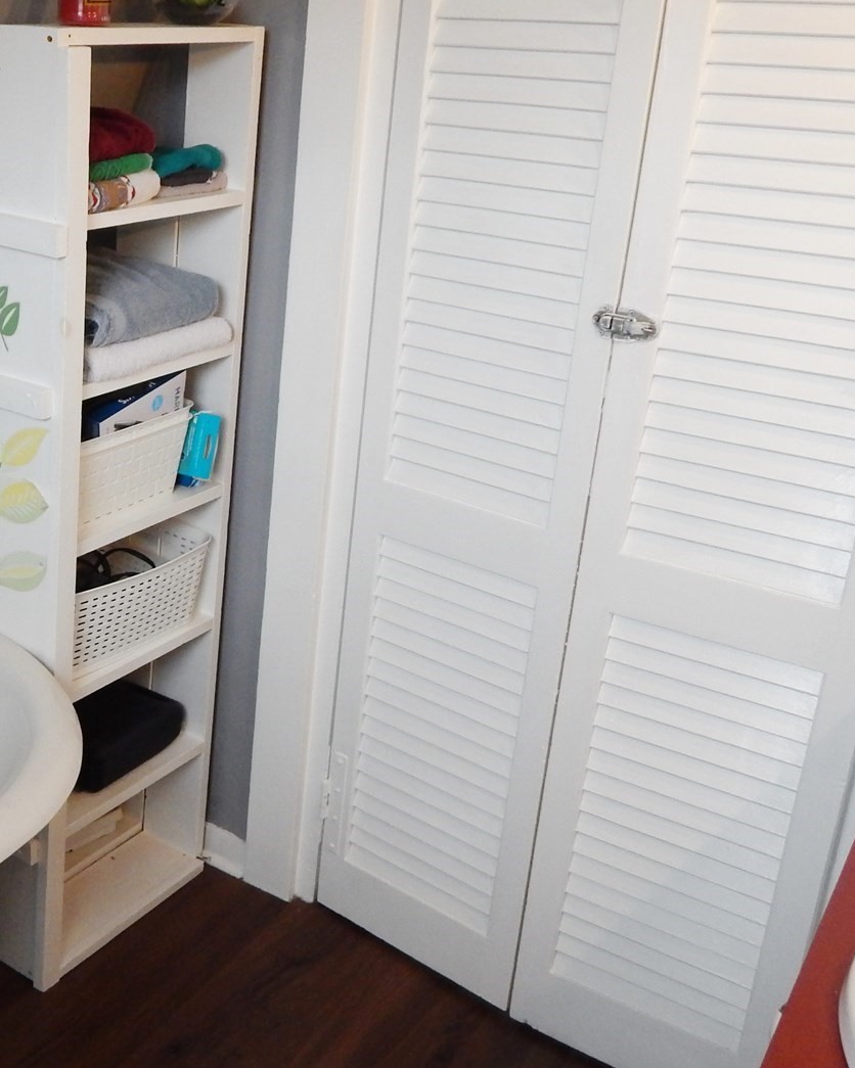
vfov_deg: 42.0
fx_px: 1392
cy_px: 486
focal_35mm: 44
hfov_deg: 32.6
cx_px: 98
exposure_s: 1/30
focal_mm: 4
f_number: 3
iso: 320
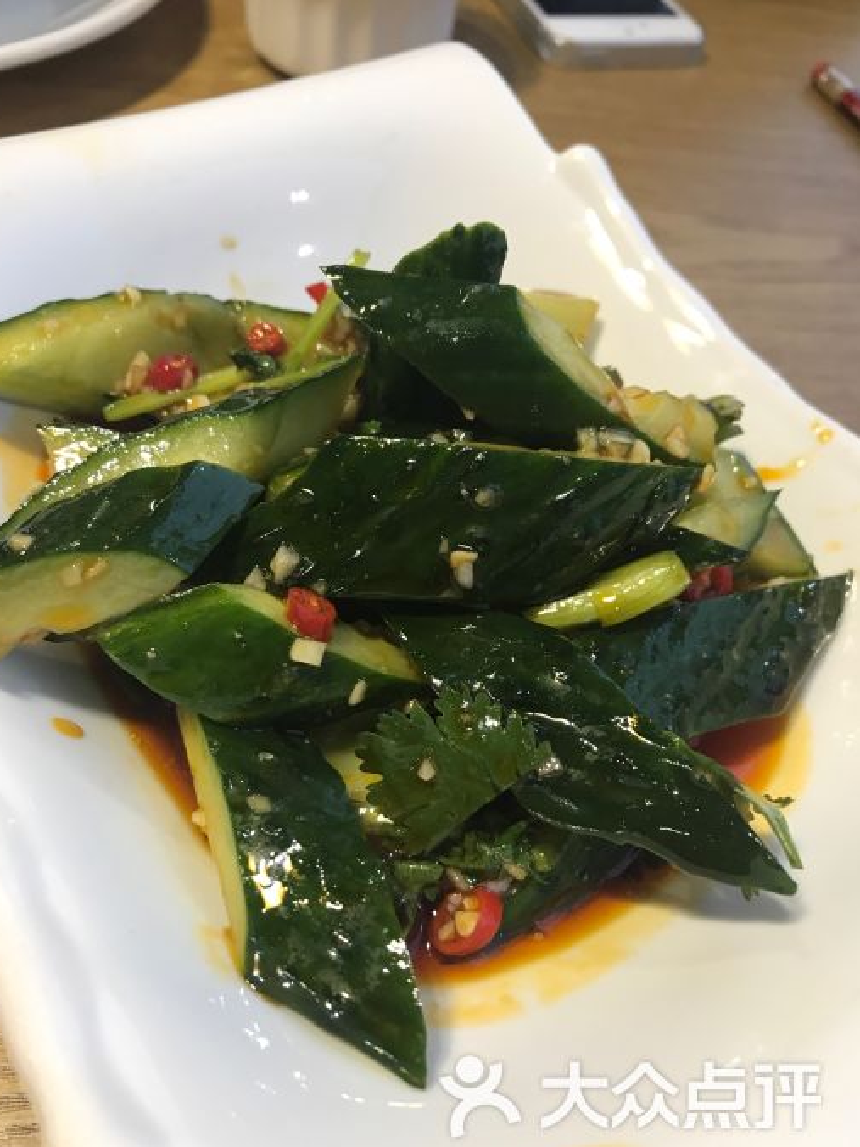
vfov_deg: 61.6
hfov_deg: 48.2
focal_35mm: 29
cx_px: 420
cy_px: 590
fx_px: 961
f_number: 1.8
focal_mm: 3.99
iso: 40
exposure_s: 1/20
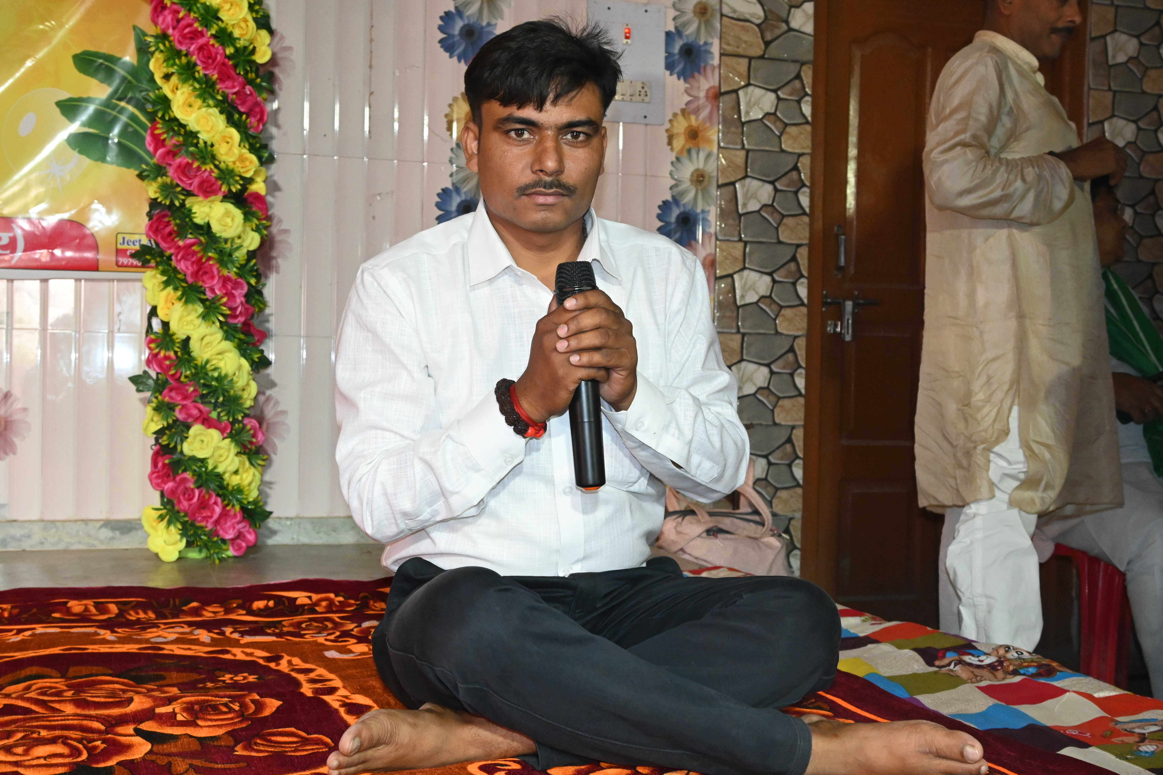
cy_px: 388
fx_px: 1405
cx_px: 582
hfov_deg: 45.0
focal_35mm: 44
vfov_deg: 30.8
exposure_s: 1/200
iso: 4000
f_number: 6.3
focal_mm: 29
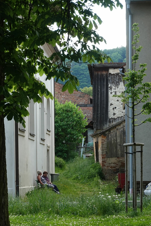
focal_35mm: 149
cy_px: 121
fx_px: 937
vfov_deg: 13.8
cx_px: 71
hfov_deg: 9.2
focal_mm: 50.65
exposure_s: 1/160
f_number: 7.1
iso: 400
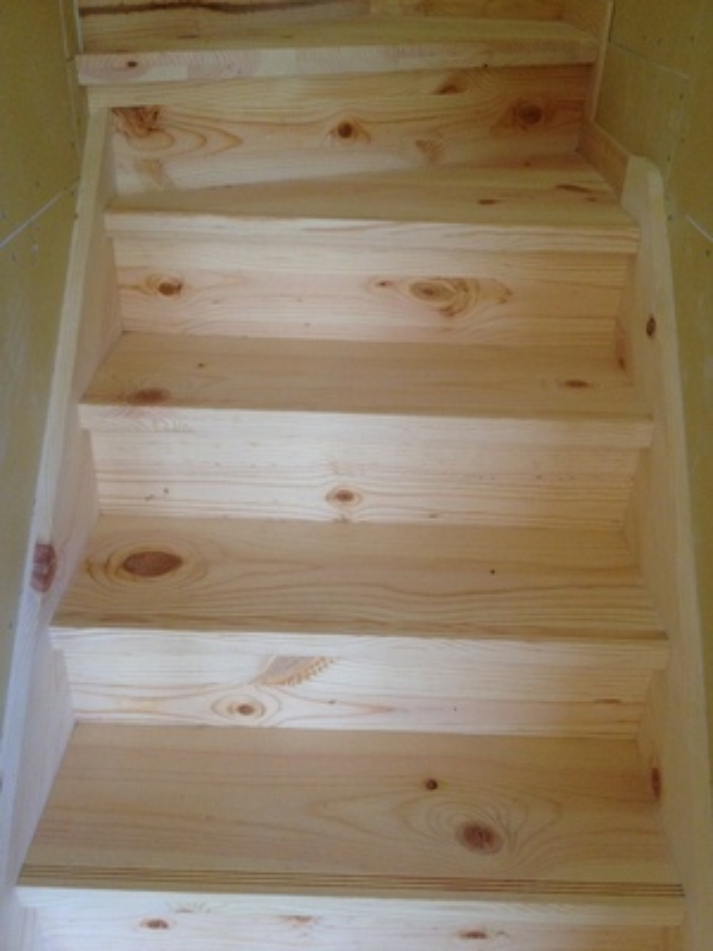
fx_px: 961
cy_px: 476
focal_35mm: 35
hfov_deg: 40.7
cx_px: 356
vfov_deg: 52.6
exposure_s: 1/20
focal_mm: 4.28
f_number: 2.4
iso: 200
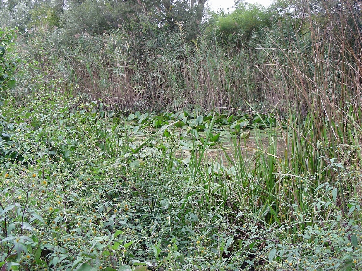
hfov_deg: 33.2
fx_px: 607
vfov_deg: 25.2
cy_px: 136
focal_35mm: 58
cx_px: 181
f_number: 3.5
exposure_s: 1/51.8
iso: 50
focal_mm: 9.7
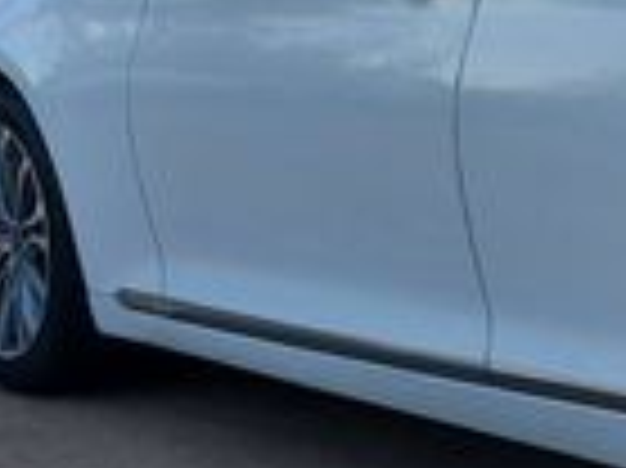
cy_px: 243
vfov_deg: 12.3
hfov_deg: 14.5
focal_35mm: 120
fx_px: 2168
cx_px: 1112
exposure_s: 1/488
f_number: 2.4
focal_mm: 4.3
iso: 50
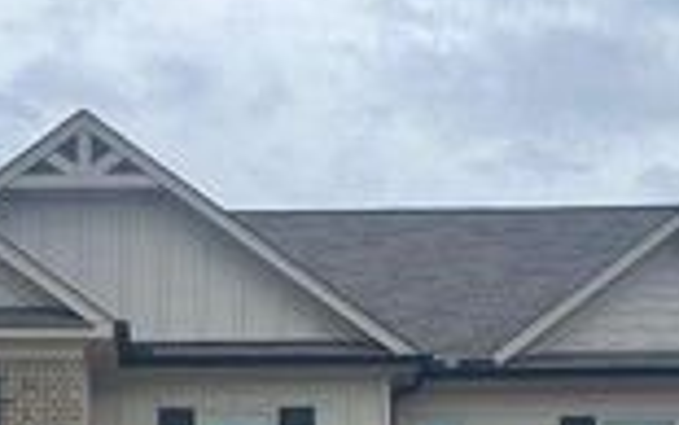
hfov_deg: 23.1
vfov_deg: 13.9
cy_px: 611
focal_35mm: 89
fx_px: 1648
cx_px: 197
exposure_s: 1/992
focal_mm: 5.1
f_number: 1.6
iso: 50
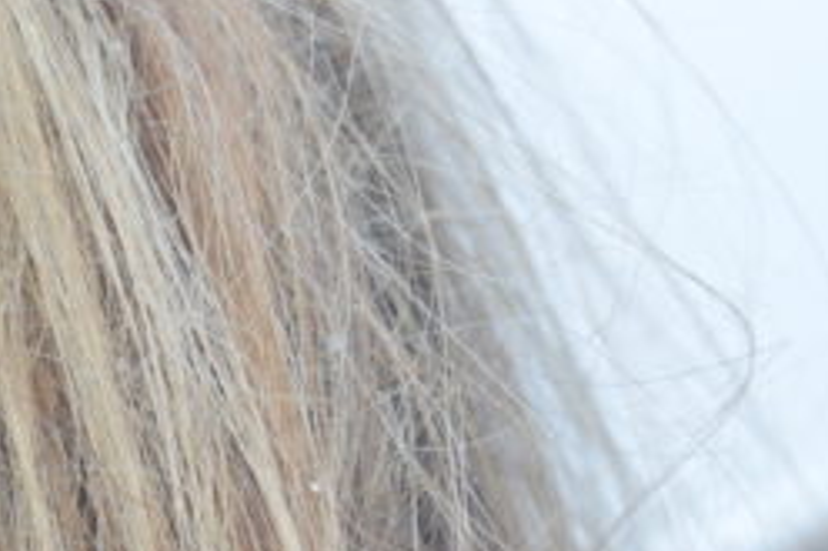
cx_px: -644
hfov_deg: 10.4
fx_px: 4275
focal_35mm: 186
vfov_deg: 7.3
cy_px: 830
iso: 400
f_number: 7.1
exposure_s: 1/200
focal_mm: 30
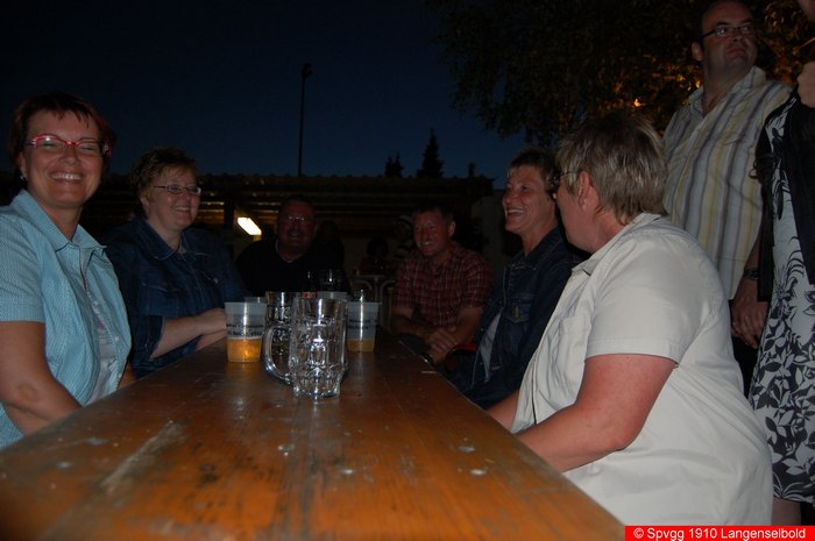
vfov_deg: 47.8
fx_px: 611
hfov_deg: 67.4
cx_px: 408
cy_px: 270
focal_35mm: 27
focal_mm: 18
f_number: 3.5
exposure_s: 1/60
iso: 400
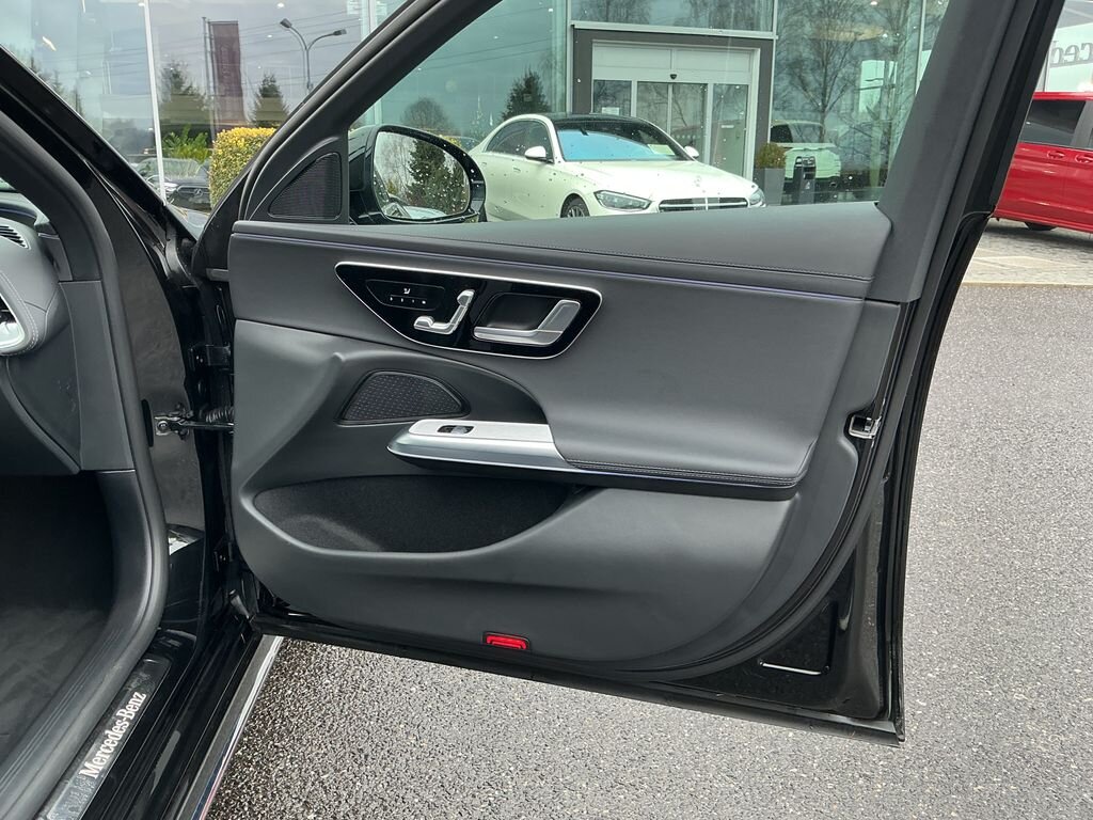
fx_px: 916
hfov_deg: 61.7
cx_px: 546
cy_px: 410
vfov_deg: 48.2
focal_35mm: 29
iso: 40
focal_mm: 3
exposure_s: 1/60
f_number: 1.8
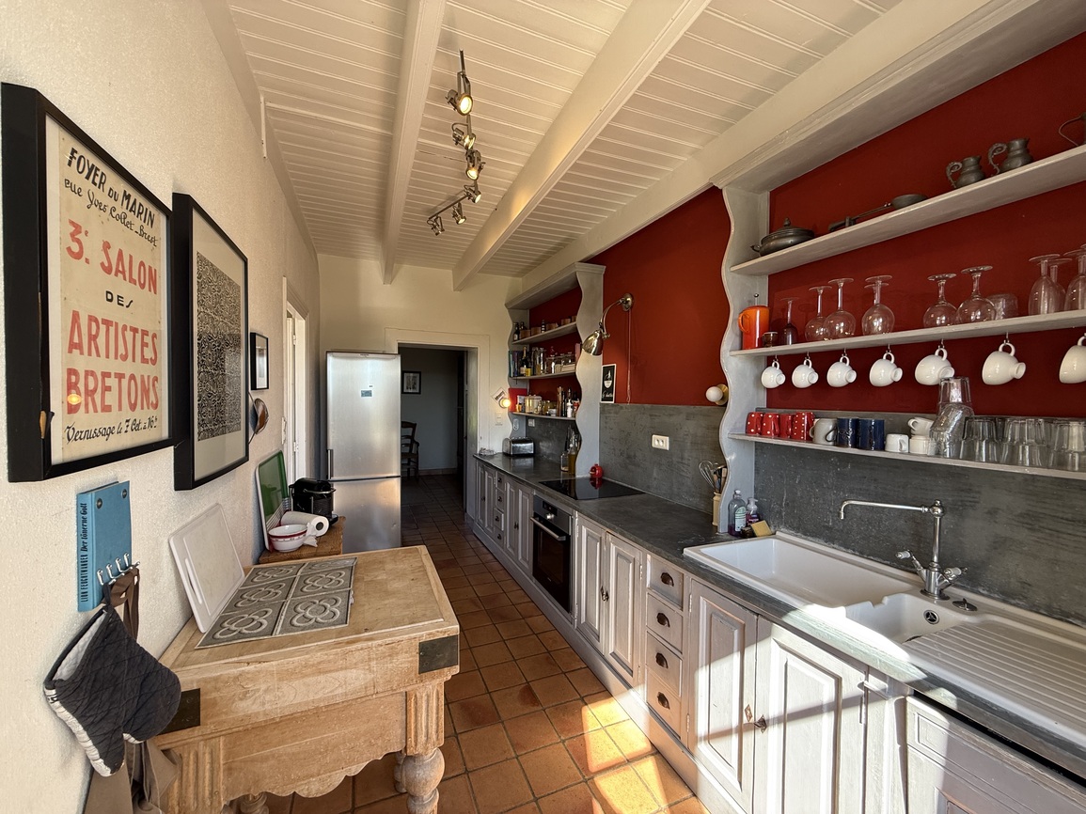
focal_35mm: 14
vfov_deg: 85.7
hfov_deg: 102.1
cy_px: 407
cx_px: 543
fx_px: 439
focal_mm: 2.22
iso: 100
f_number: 2.2
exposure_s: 1/99
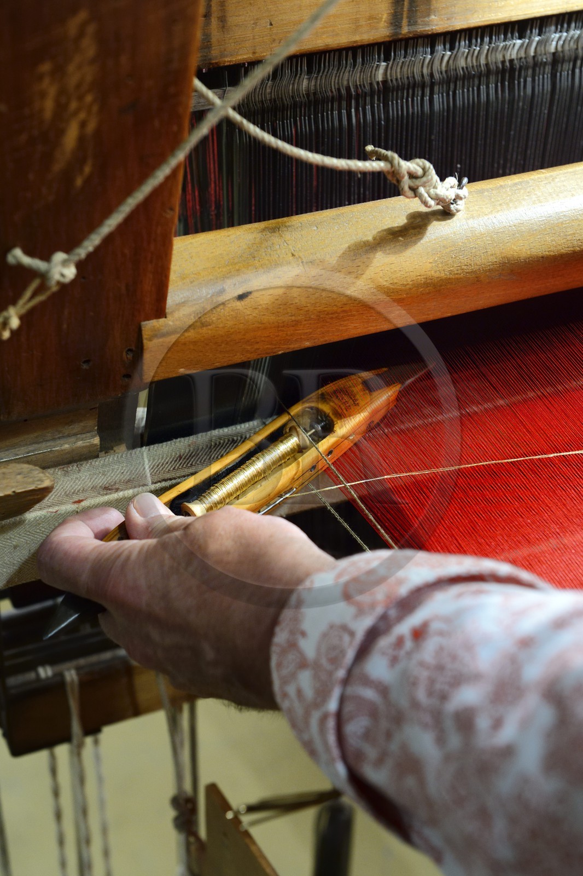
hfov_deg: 24.2
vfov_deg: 35.6
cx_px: 292
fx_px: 1361
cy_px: 438
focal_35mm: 56
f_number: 5
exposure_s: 1/15
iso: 1600
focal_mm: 56
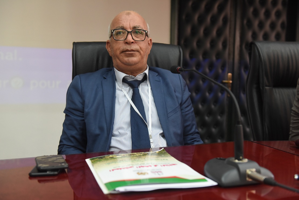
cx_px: 150
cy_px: 100
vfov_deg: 29.9
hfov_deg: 43.6
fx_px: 374
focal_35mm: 45
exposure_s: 1/160
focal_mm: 45
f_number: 3.5
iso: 3200
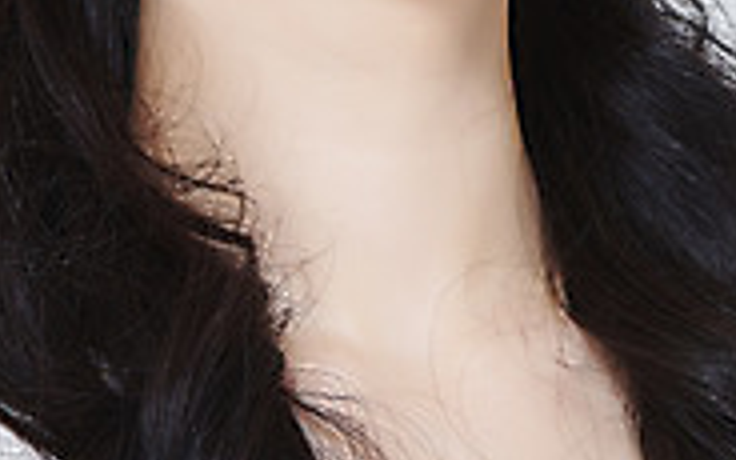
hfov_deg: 6.0
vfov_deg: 3.8
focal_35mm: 348
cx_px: 698
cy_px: -176
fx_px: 6980
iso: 64
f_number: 11
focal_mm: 105
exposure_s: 1/125
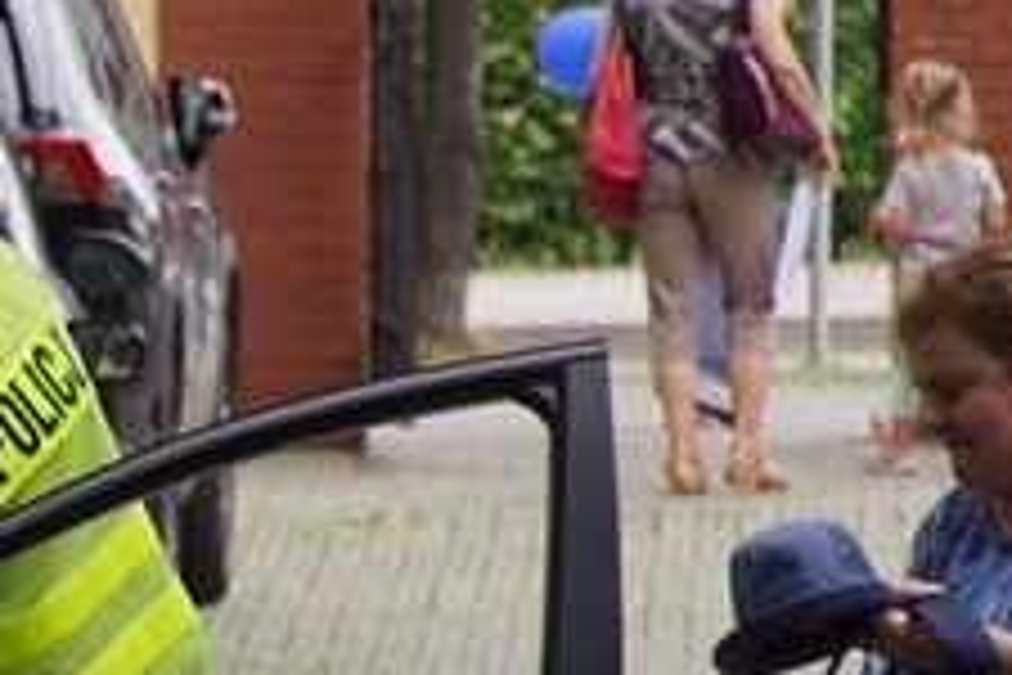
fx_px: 25248
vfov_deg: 1.5
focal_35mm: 898
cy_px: 842
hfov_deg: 2.3
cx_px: -632
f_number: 5.6
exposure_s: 1/250
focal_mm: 135
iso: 320
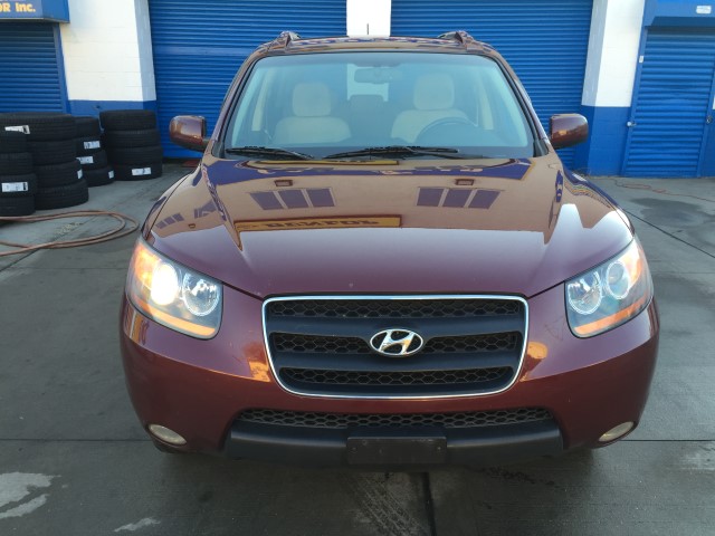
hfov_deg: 61.7
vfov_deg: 48.2
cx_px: 358
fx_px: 599
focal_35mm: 29
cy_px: 268
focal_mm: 4.15
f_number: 2.2
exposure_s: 1/120
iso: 40
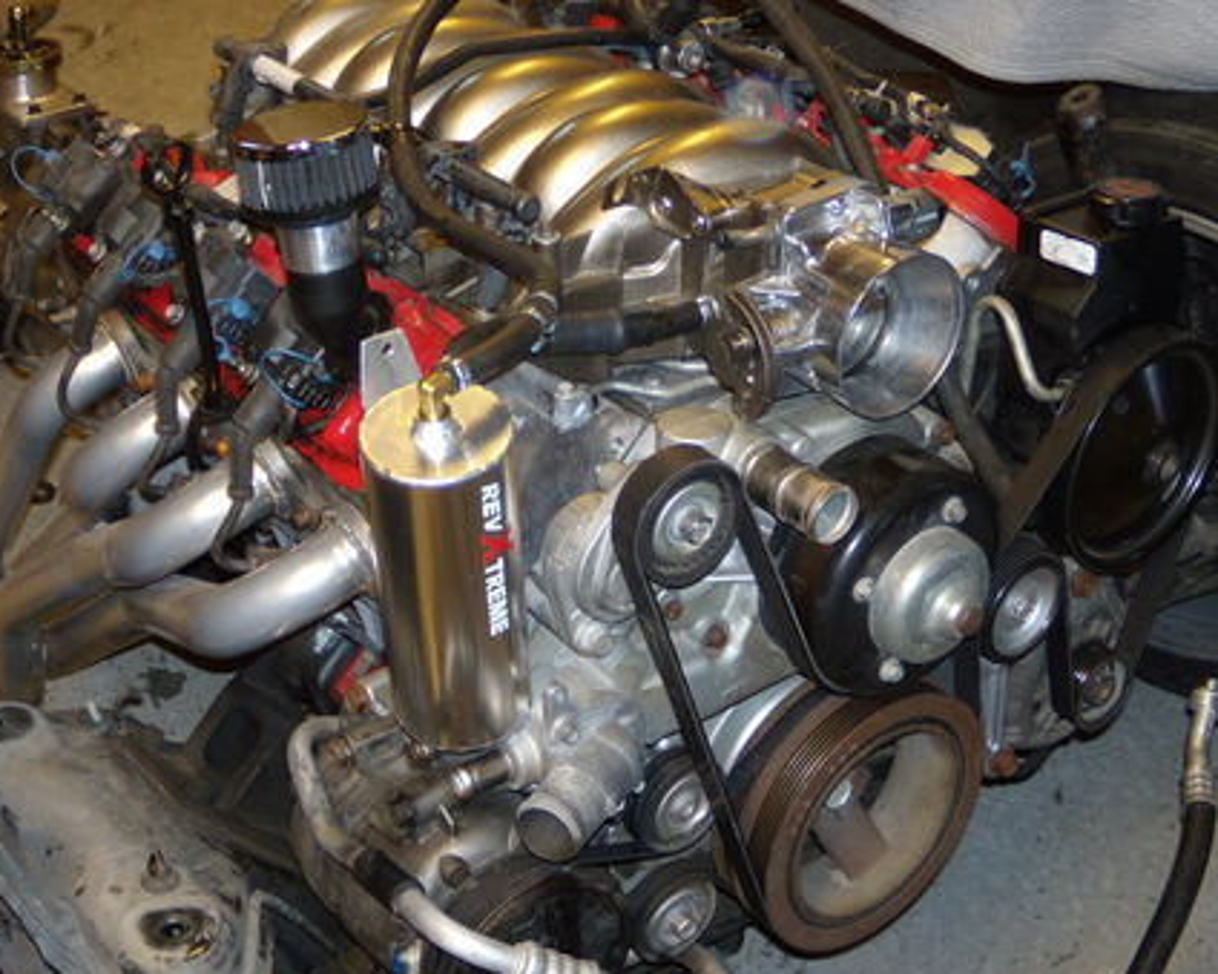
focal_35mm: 53
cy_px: 391
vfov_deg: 28.5
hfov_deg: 35.2
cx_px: 485
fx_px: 1910
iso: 125
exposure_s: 1/30
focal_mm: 6.4
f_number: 3.6
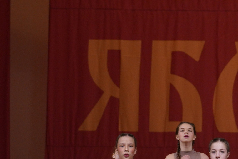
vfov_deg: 3.5
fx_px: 2624
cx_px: 249
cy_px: 130
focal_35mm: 397
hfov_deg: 5.2
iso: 1600
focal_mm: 118
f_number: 2.8
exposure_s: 1/400
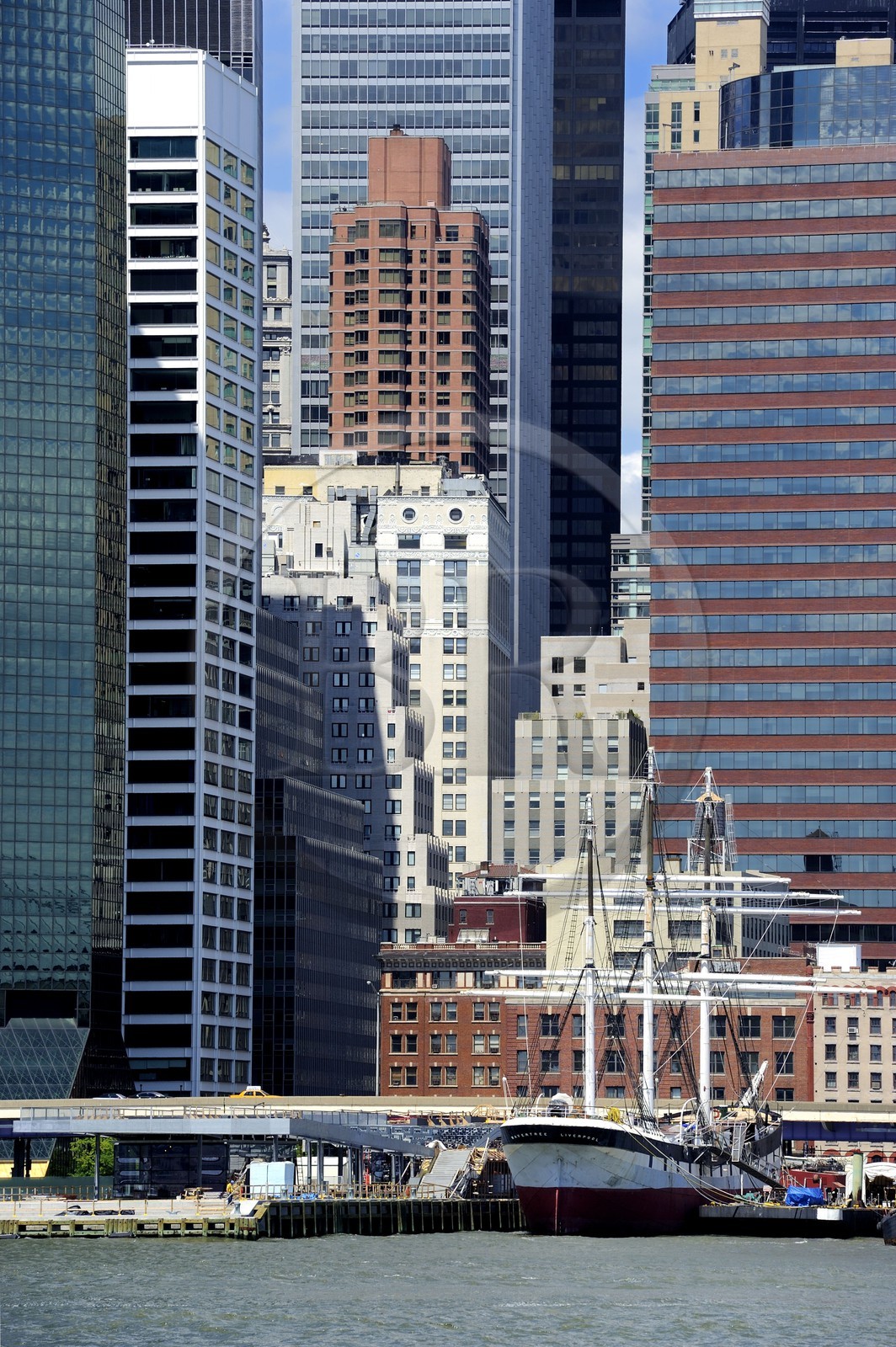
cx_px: 448
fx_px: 7105
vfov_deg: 10.8
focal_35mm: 190
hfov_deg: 7.2
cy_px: 674
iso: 200
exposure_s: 1/320
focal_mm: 190
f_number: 9
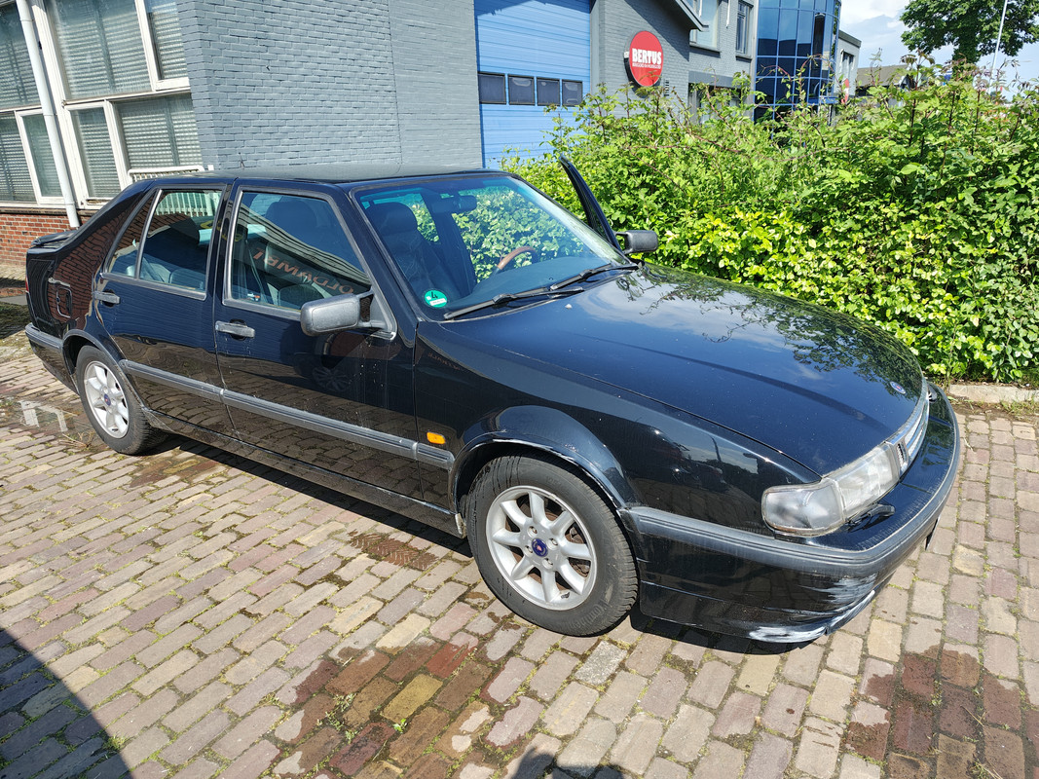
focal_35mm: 23
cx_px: 520
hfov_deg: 73.9
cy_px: 390
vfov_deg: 58.9
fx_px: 690
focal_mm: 6.57
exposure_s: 1/521
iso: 100
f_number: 1.6
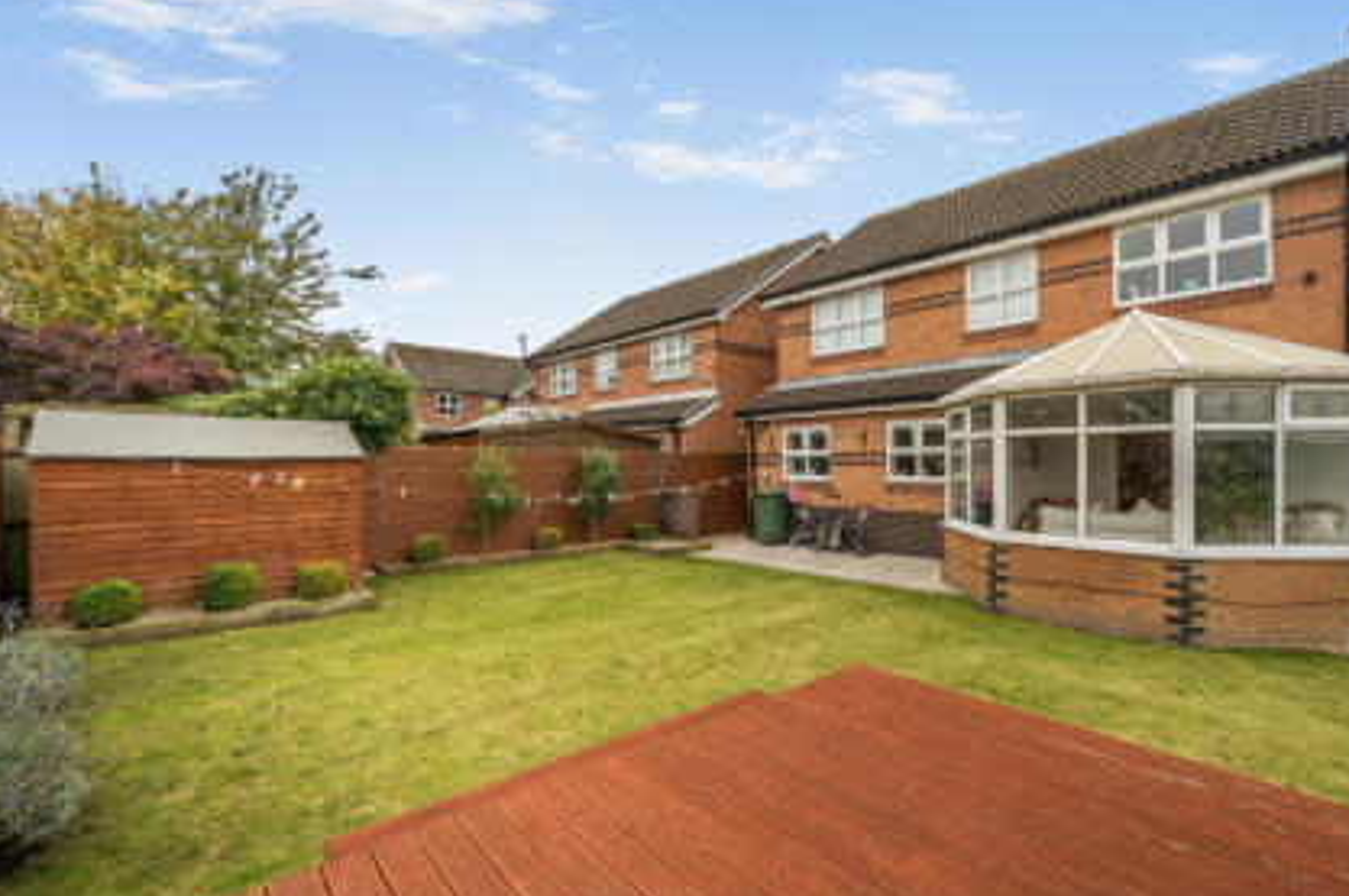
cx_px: 757
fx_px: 599
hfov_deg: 96.3
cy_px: 467
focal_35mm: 16
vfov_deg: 73.6
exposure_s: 1/320
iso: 250
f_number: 6.3
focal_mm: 14
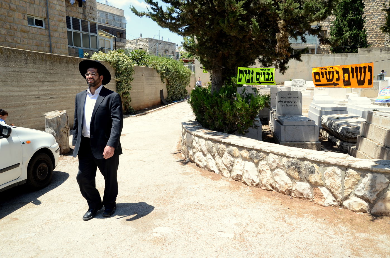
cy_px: 129
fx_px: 308
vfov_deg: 45.5
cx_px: 195
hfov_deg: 64.7
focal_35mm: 28
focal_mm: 19
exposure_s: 1/320
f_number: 5.6
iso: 125
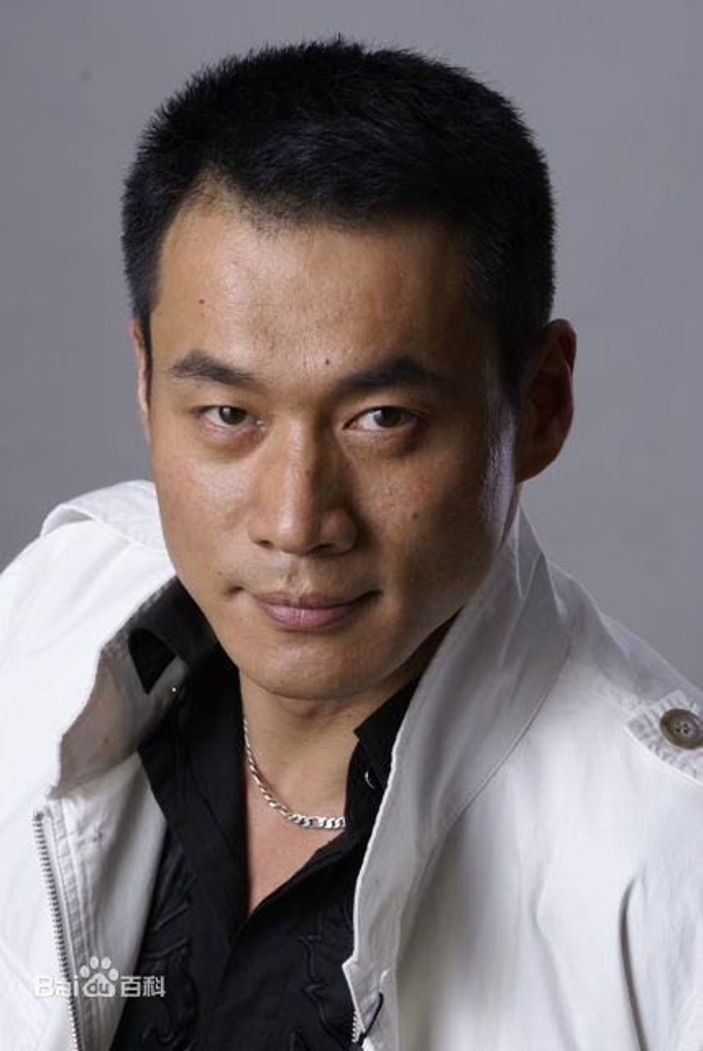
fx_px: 7014
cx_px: 352
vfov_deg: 8.6
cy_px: 526
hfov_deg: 5.7
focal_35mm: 240
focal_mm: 160
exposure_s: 1/60
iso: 100
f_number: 13
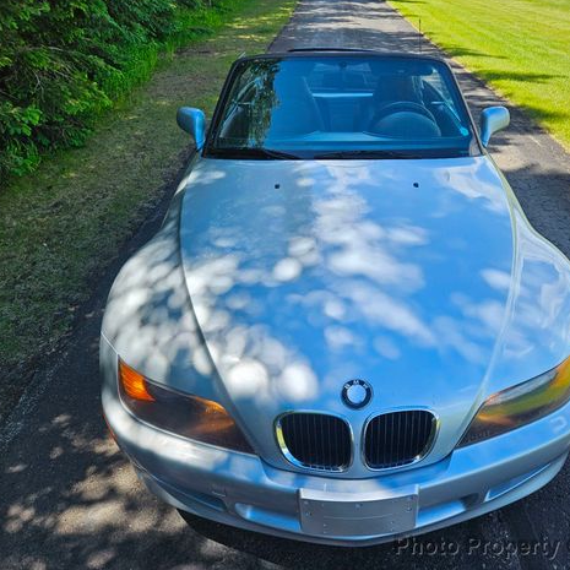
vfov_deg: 57.3
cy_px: 277
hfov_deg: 56.7
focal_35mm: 28
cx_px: 353
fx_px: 522
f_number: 1.8
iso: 50
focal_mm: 5.4
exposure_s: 1/1013
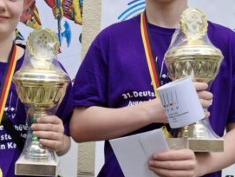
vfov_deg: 24.0
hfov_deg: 31.2
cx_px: 65
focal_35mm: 61
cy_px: 112
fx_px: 415
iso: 50
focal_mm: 5.54
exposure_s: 1/388
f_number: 1.8
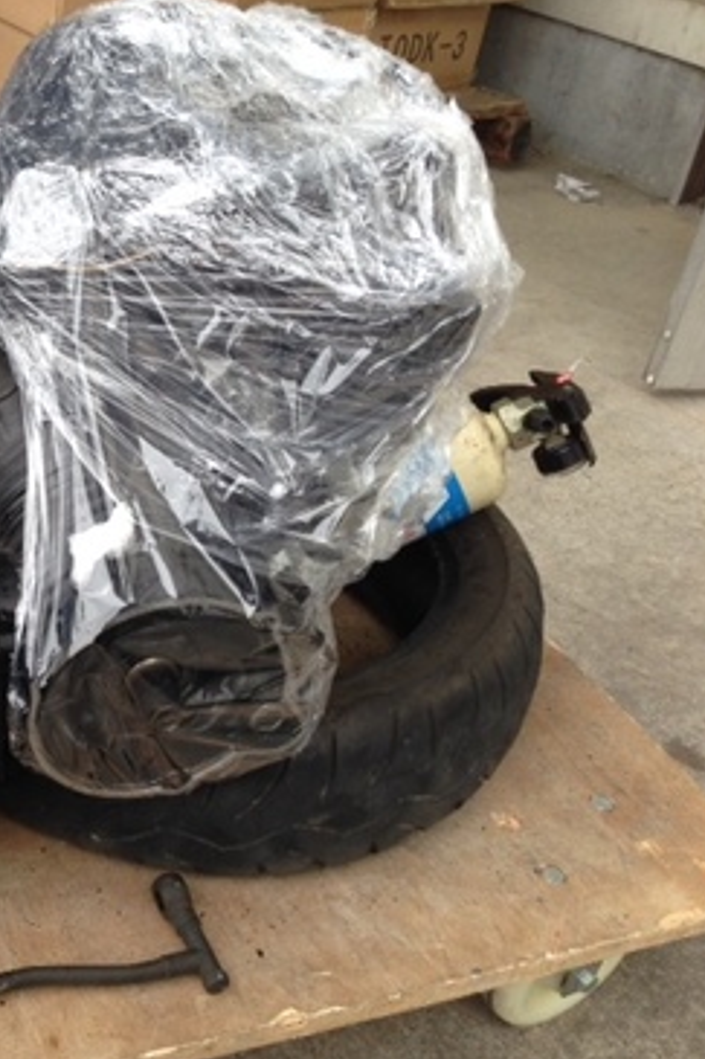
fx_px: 1382
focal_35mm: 47
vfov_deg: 41.9
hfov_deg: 27.0
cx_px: 0
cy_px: 527
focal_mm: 4.12
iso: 64
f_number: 2.4
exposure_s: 1/120
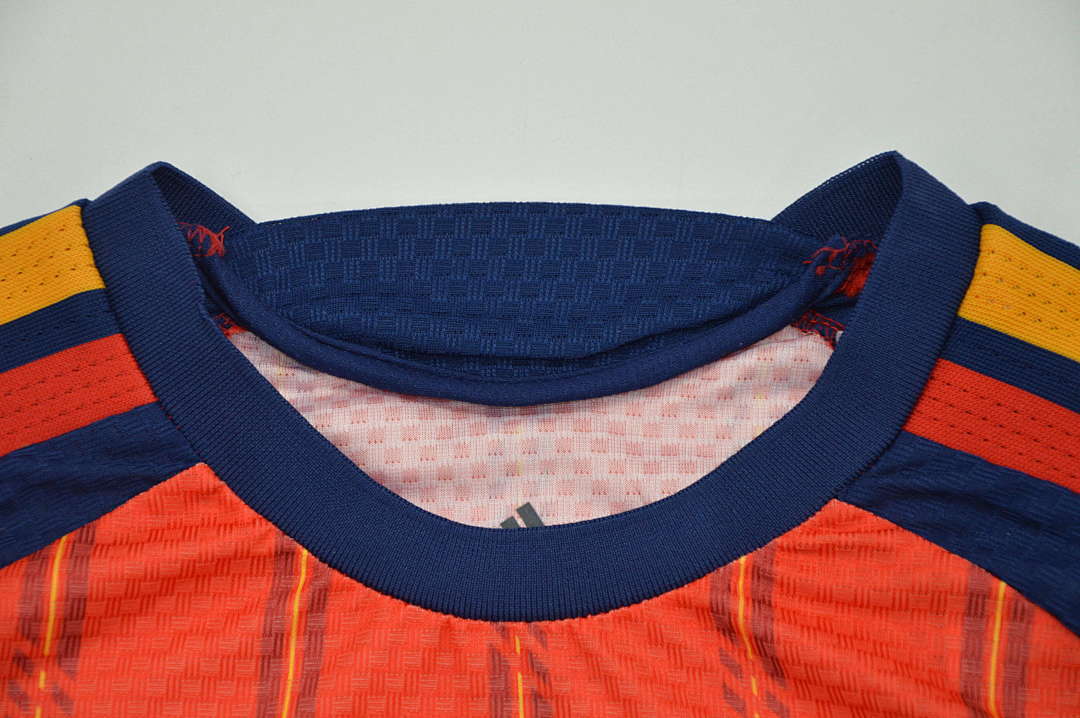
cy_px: 359
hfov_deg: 15.2
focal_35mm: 135
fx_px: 4046
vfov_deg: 10.1
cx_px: 540
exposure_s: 1/200
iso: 400
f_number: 7.1
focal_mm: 90
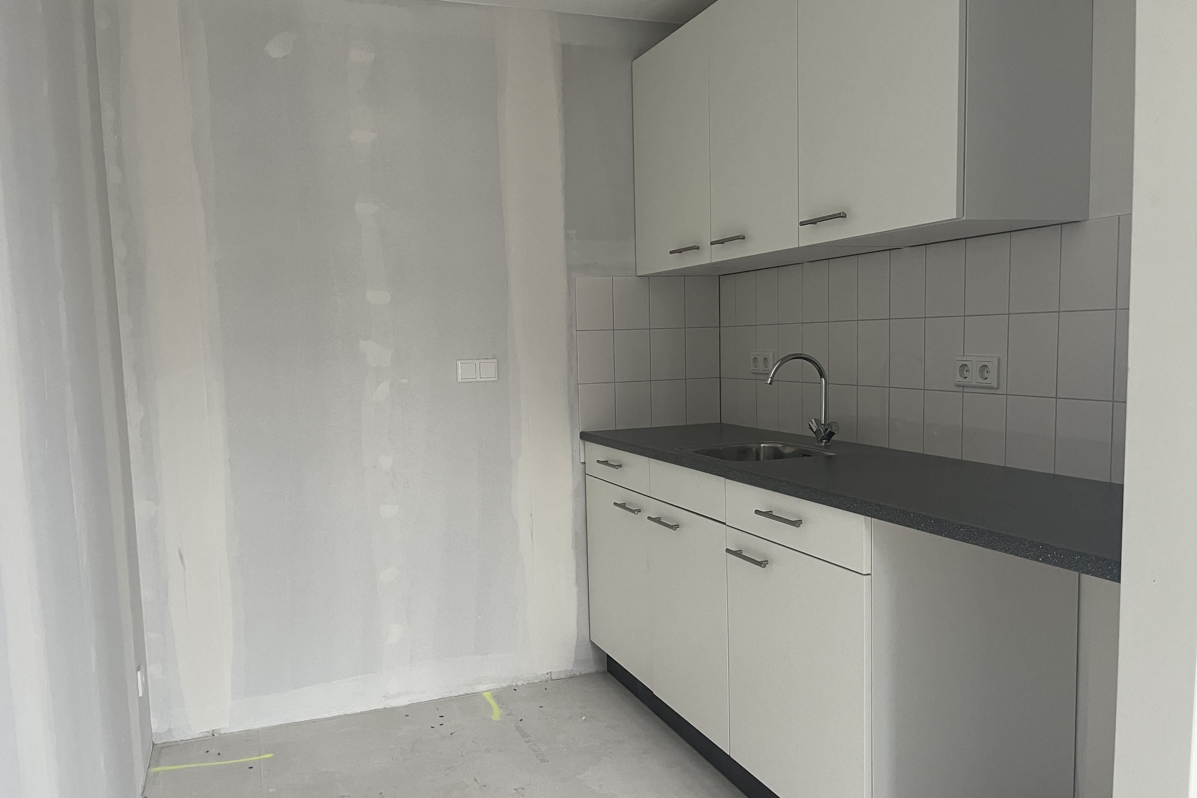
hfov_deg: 65.5
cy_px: 430
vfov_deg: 46.4
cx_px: 585
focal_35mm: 28
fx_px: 931
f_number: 1.6
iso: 200
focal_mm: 5.1
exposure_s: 1/60
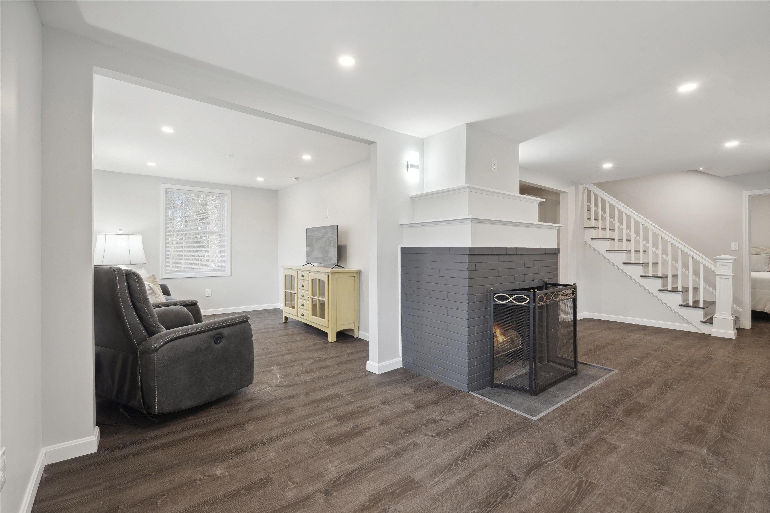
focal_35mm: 16
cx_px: 385
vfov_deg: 73.7
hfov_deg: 96.7
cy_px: 256
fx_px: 342
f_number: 9
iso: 100
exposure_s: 1/1.25
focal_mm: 16
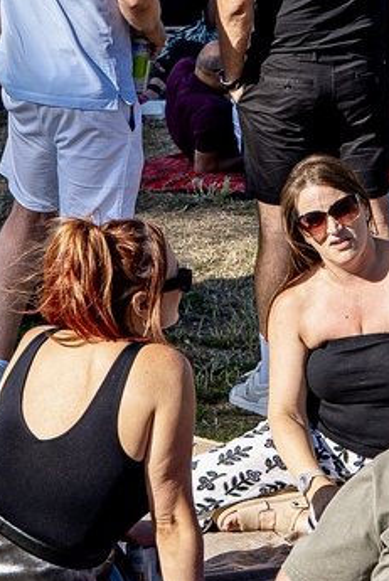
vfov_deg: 14.3
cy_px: 139
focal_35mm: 143
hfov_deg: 9.6
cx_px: 212
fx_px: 2311
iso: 80
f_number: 4.5
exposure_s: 1/500
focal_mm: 33
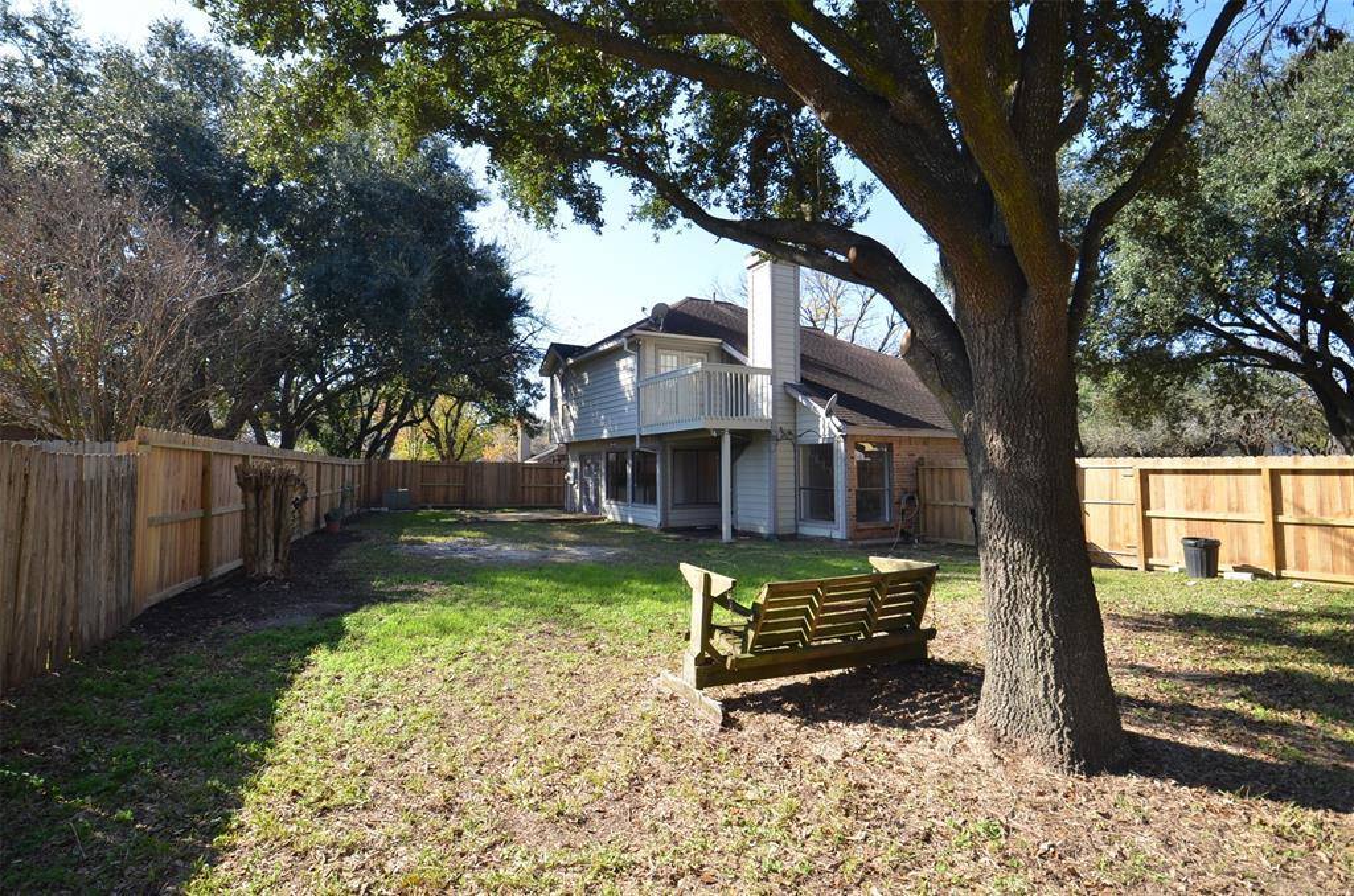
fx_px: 619
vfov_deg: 71.8
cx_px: 677
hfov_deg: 95.1
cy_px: 448
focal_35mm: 16
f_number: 8
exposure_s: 1/250
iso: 320
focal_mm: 11
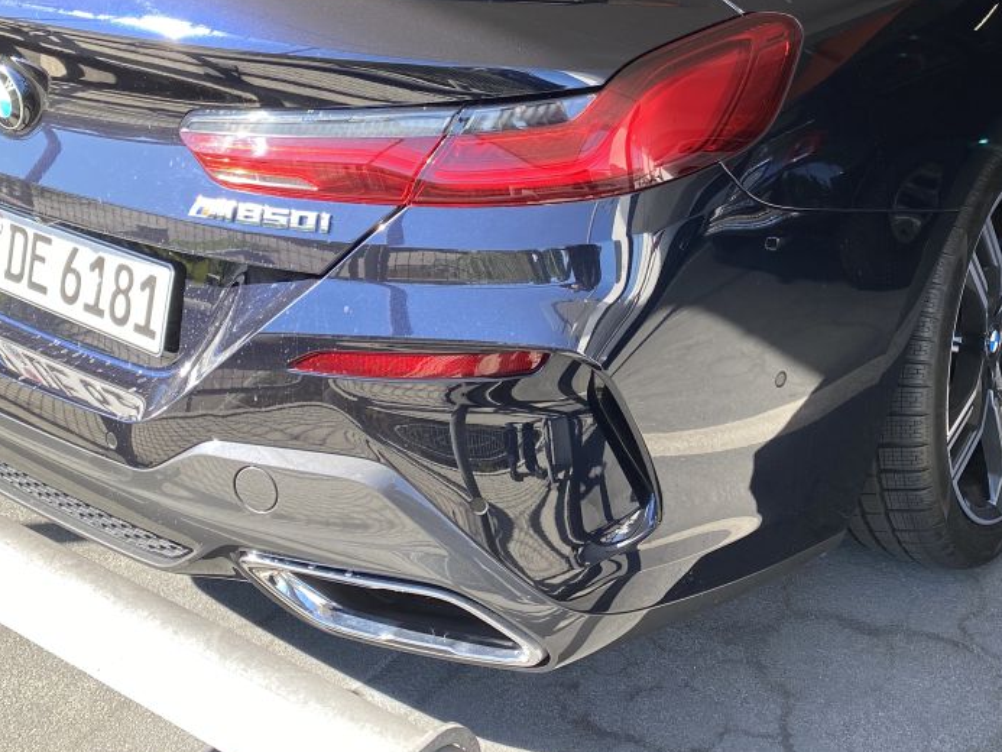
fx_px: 1390
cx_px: 574
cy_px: 77
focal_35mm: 48
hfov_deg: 39.6
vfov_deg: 29.1
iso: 32
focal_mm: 4.25
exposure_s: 1/467
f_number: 1.8
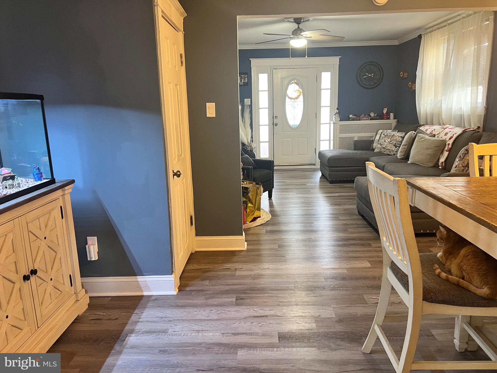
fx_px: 373
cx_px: 248
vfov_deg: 53.1
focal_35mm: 26
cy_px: 186
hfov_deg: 67.3
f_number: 1.5
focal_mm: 5.7
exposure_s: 1/60
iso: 160
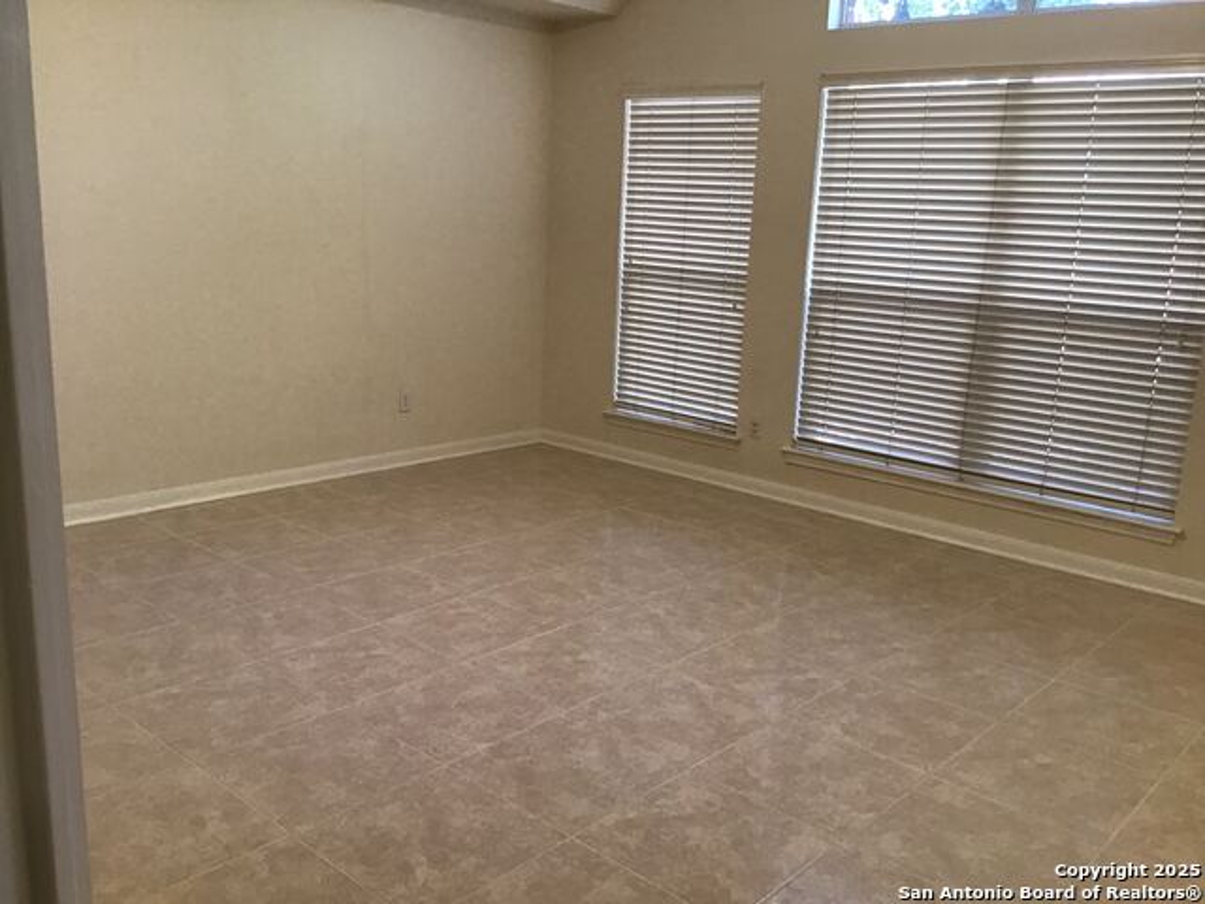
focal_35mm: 31
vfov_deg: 45.4
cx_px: 602
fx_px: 1079
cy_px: 452
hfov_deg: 58.4
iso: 50
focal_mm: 3.3
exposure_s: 1/30
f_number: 2.4
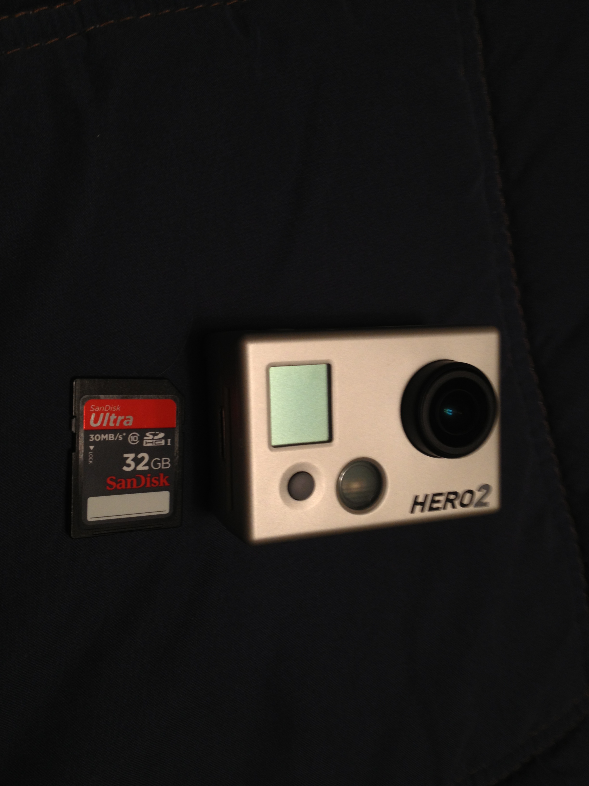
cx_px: 294
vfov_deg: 52.6
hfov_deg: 40.7
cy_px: 393
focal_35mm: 35
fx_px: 794
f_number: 2.4
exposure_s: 1/20
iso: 64
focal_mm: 4.28
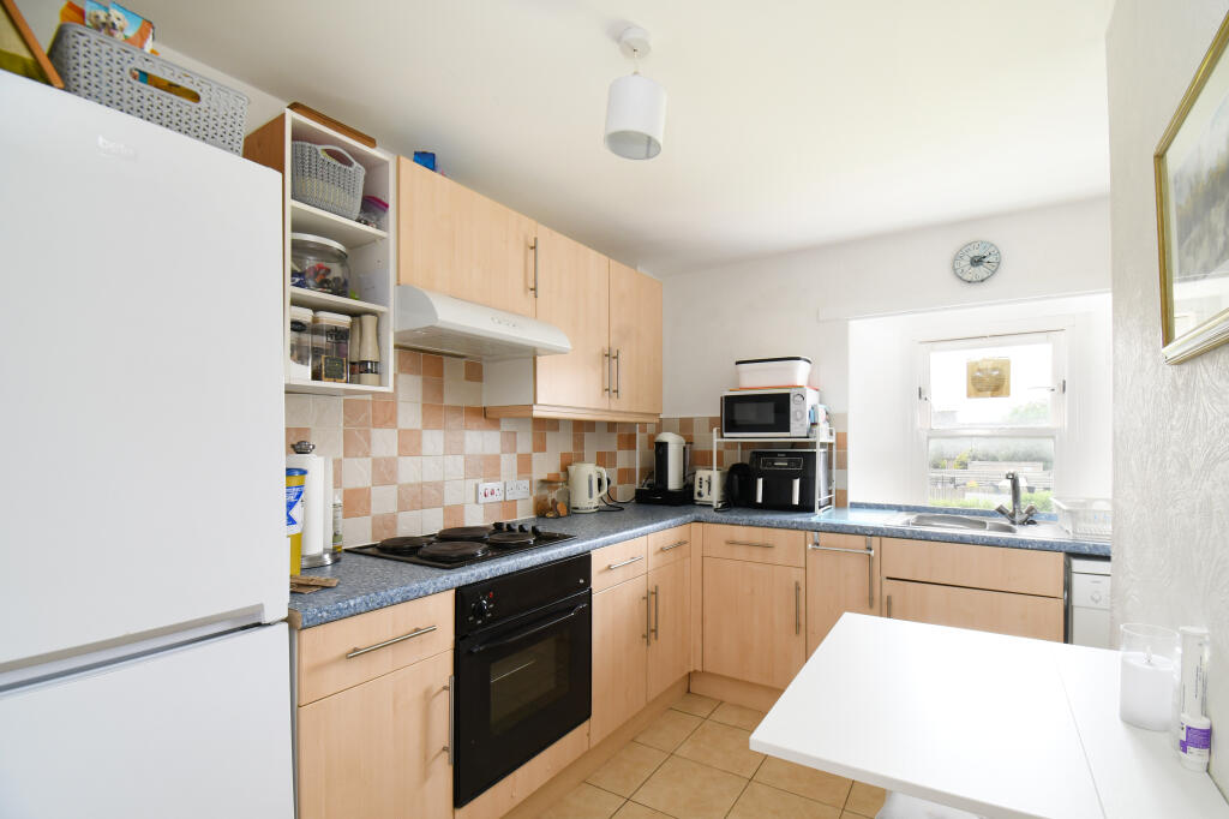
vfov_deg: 77.3
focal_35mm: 15
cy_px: 410
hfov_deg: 100.4
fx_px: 512
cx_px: 614
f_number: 9
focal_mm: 10
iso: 320
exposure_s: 1/6
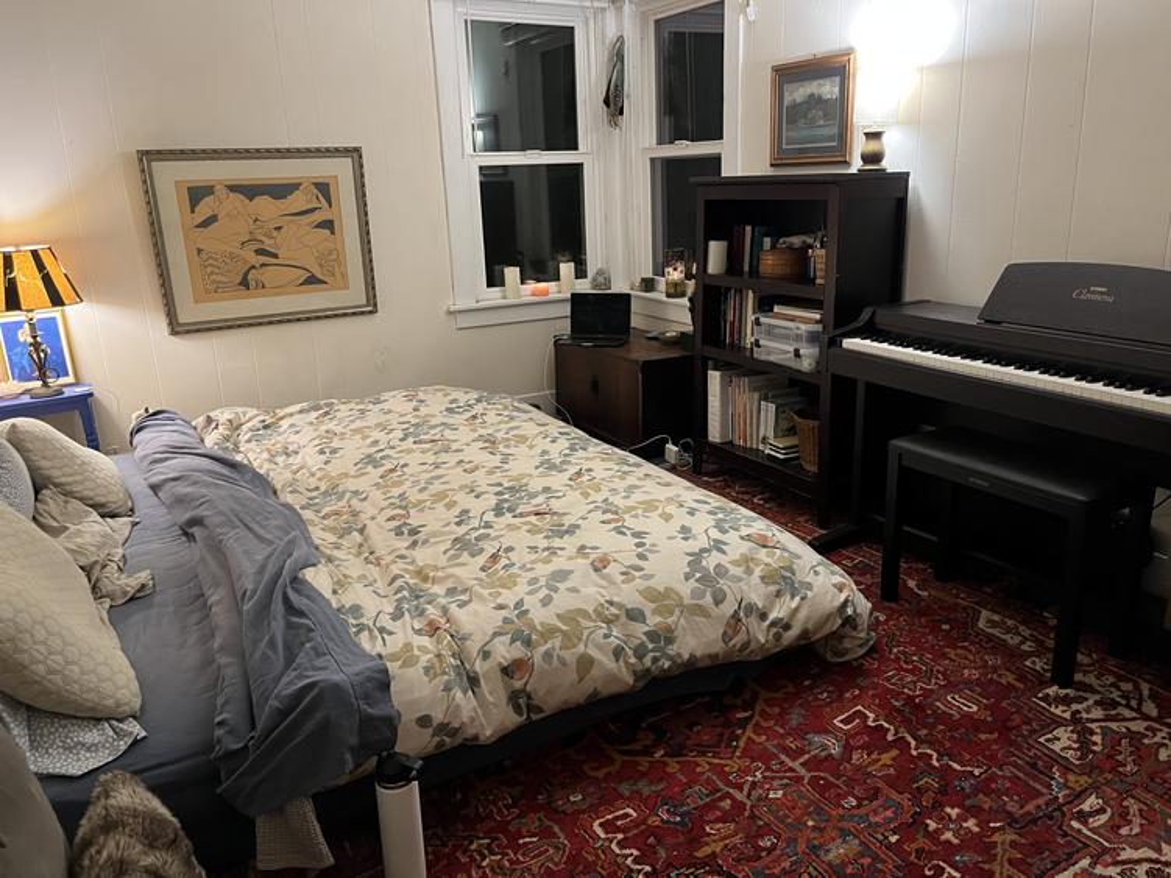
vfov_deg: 53.1
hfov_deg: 67.3
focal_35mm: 26
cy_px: 439
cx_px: 586
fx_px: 879
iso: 500
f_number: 1.6
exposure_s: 1/40
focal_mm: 5.1
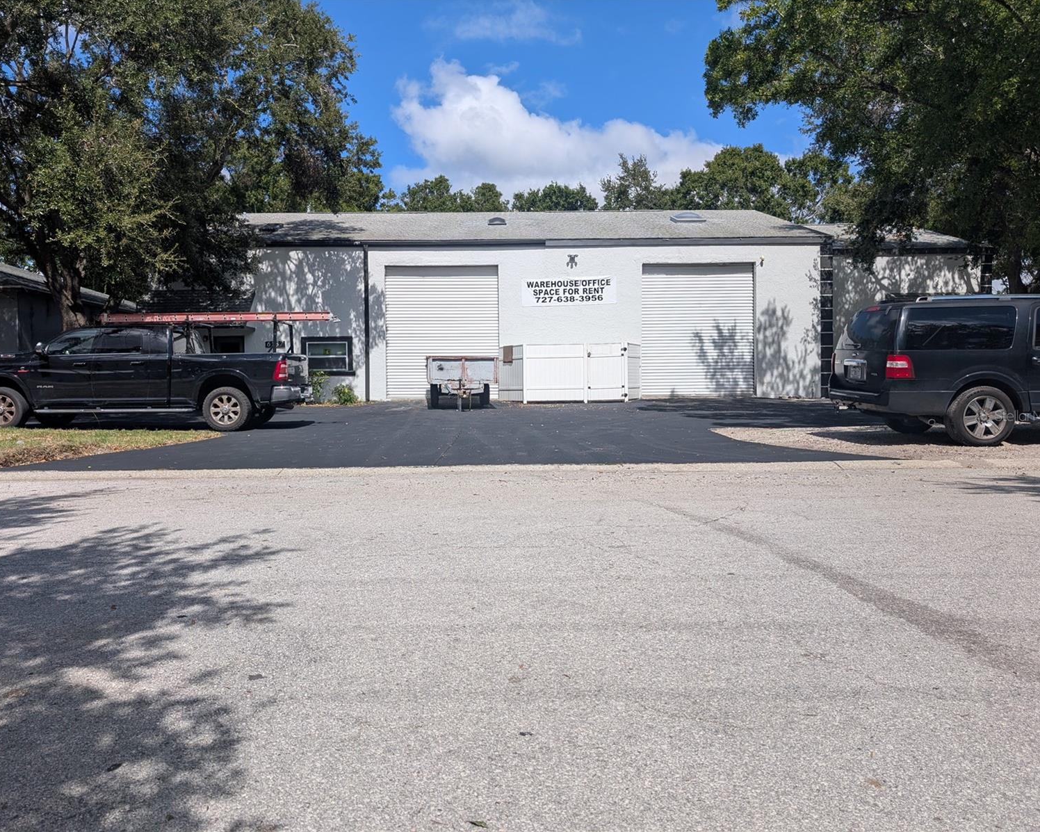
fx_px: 770
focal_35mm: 25
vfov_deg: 56.8
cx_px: 506
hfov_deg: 68.1
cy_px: 416
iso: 27
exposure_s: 1/1984
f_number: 1.68
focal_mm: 6.9
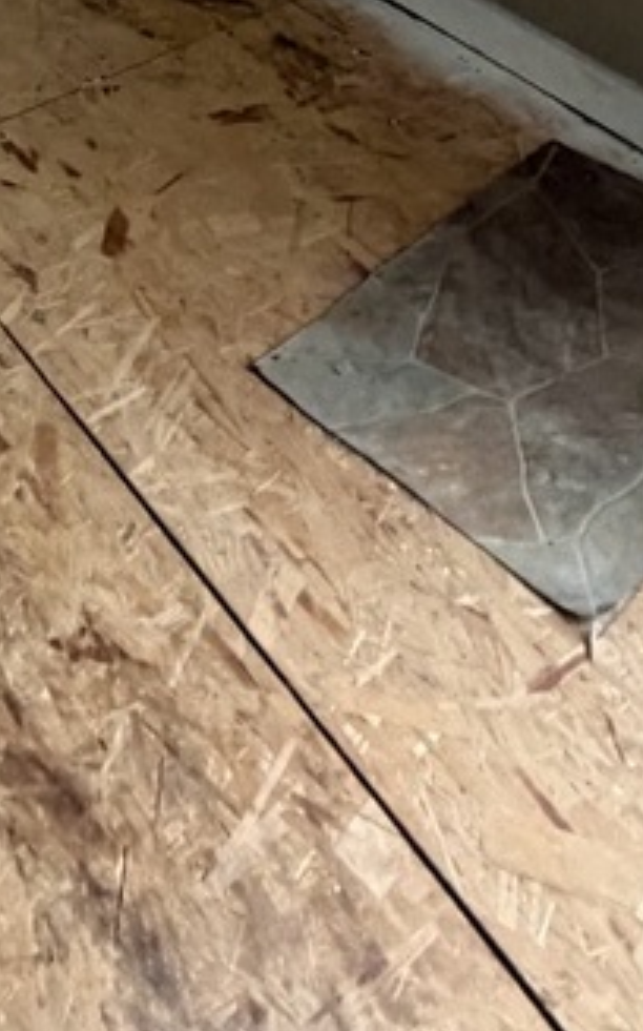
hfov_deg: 23.7
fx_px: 1376
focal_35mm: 49
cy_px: -375
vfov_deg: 30.4
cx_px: -154
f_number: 2.2
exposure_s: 1/60
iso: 500
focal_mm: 2.22
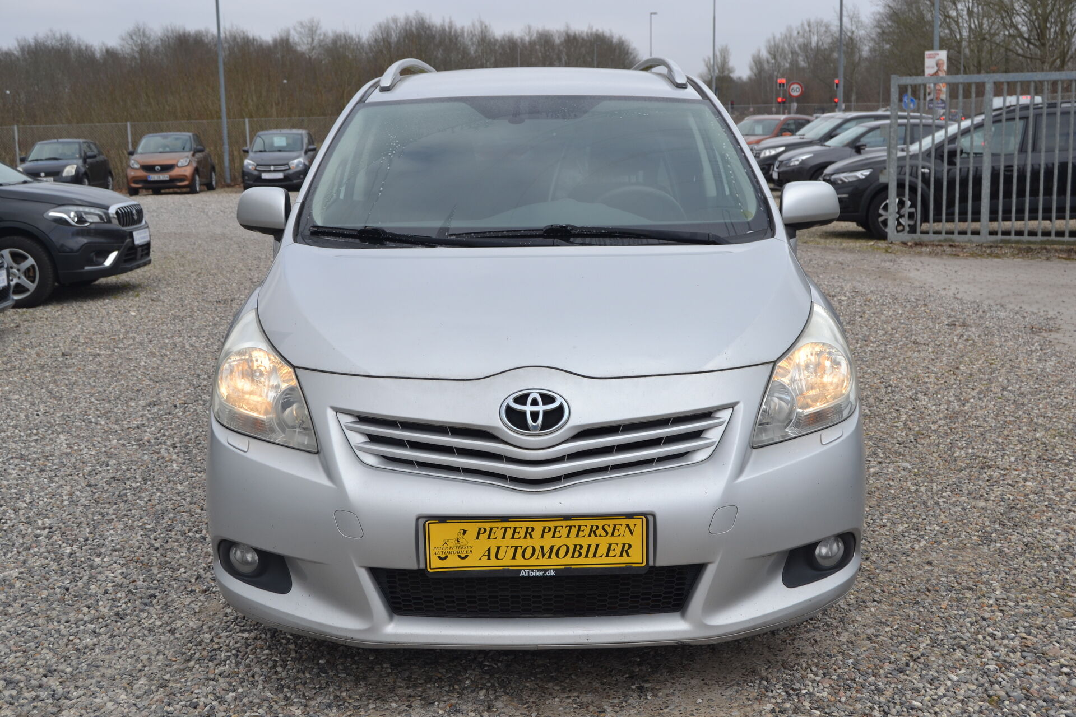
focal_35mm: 39
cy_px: 358
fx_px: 1166
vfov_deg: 34.2
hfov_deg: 49.6
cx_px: 538
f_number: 8
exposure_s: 1/250
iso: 100
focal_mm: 26
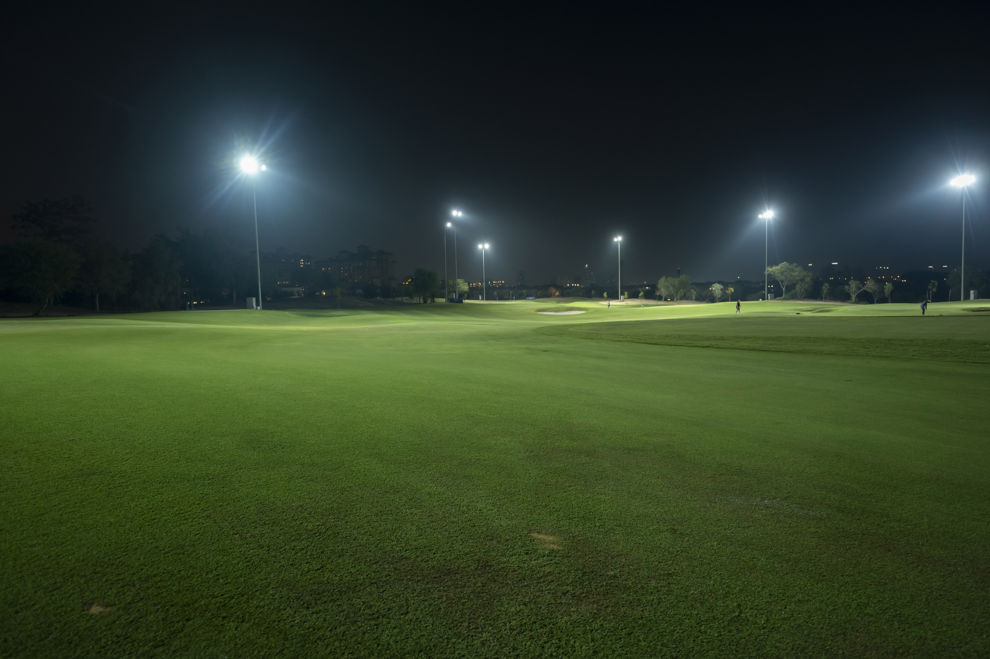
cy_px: 330
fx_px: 591
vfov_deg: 58.3
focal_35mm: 22
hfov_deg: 79.9
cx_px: 495
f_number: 2.8
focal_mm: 21.5
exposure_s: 1/40
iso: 1000
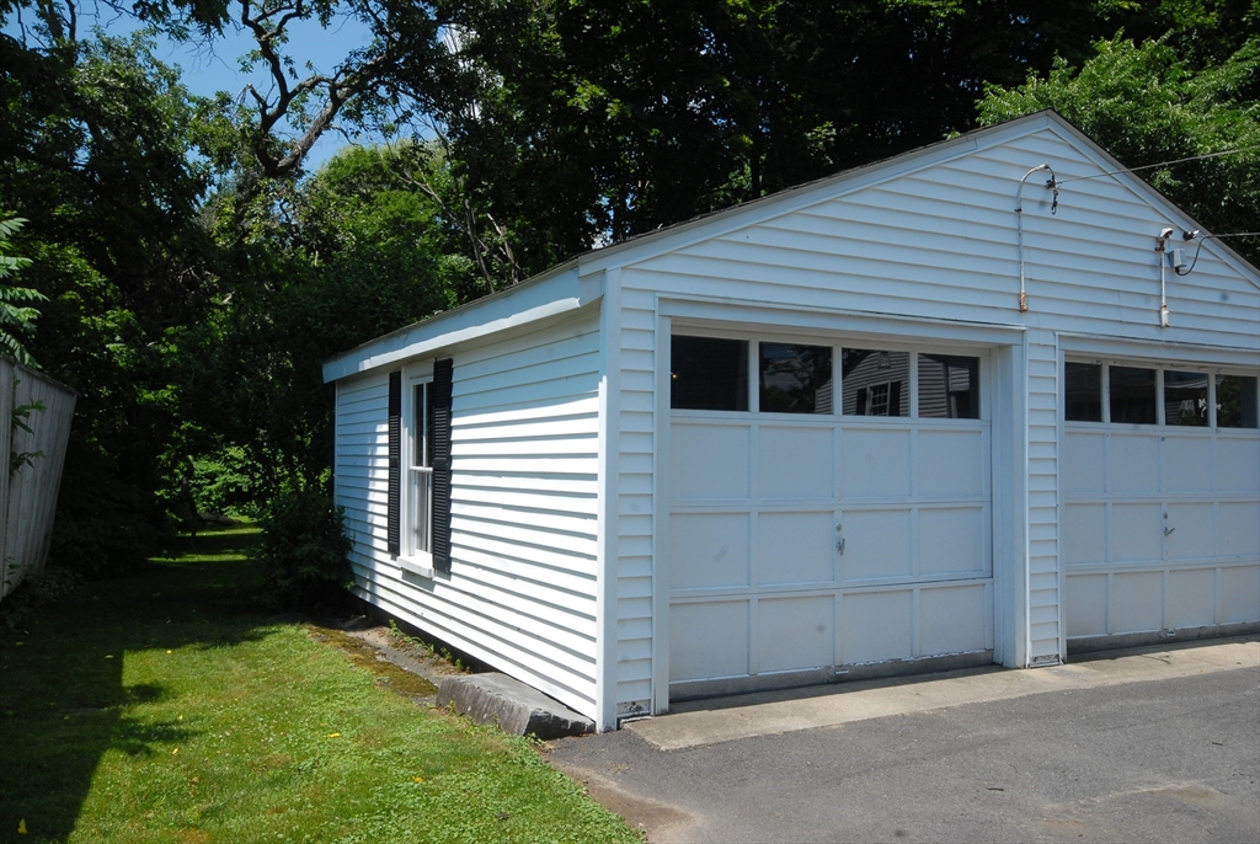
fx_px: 1051
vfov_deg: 43.7
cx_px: 630
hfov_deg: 61.9
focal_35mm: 30
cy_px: 422
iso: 200
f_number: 16
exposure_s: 1/80
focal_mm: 20
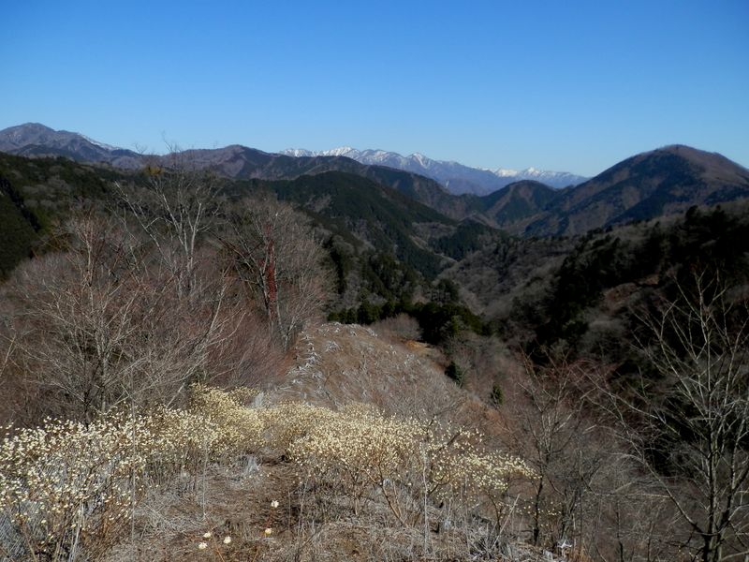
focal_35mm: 25
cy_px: 281
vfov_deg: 54.9
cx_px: 374
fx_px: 541
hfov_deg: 69.4
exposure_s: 1/160
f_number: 8.7
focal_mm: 4.5
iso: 80
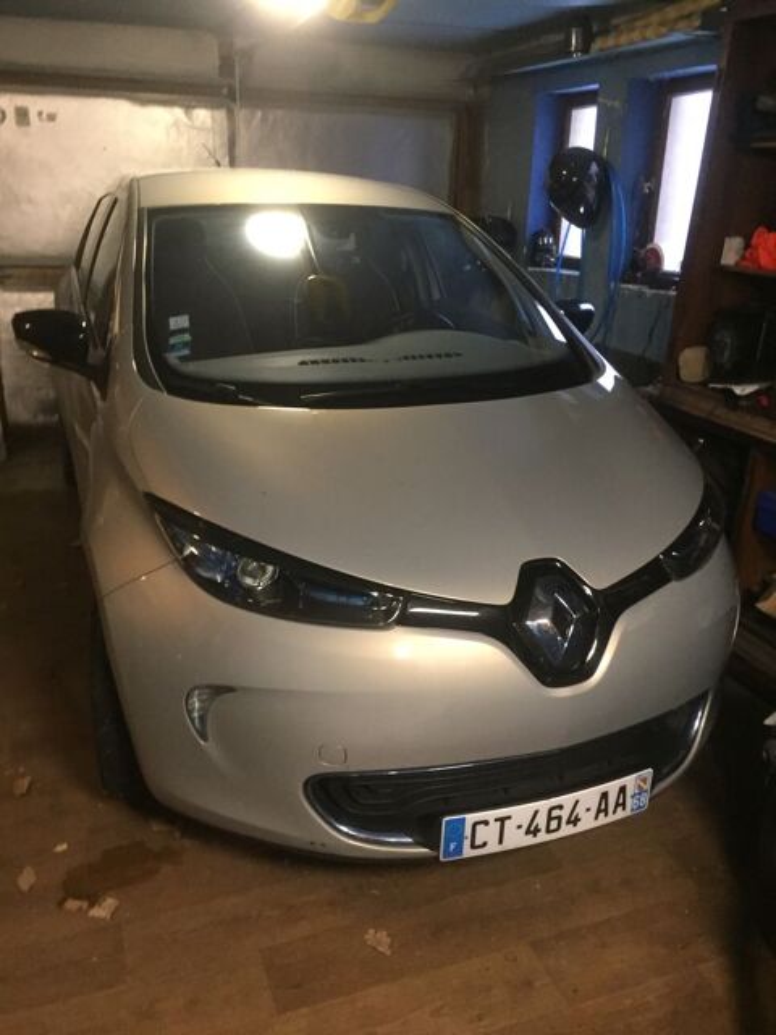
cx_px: 388
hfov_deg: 48.2
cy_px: 518
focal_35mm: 29
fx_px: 867
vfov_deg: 61.7
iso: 250
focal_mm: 4.15
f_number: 2.2
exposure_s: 1/25
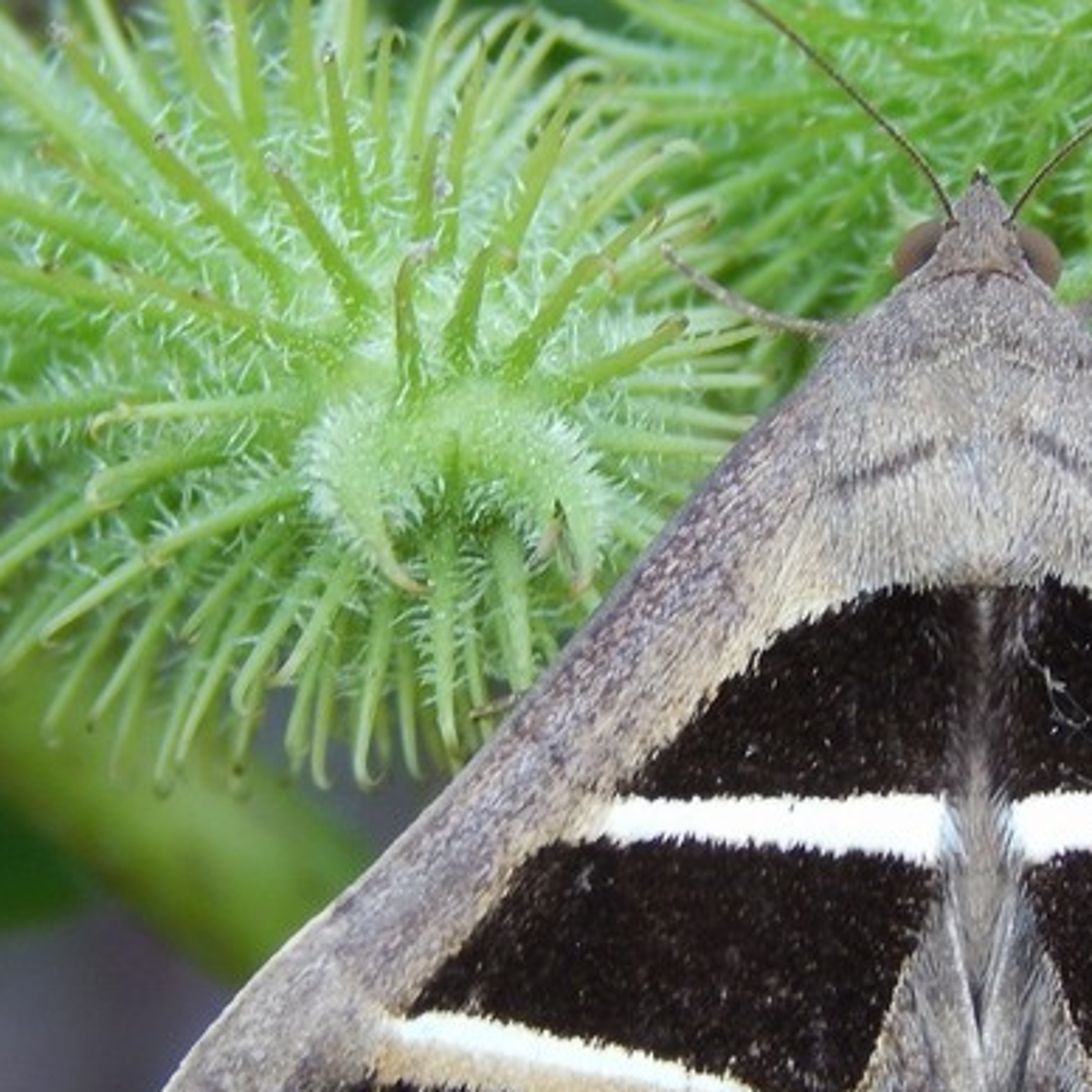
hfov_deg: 6.7
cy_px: 661
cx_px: 932
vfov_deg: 6.8
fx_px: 9244
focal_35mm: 259
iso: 125
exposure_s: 1/30
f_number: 4.9
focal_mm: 25.3
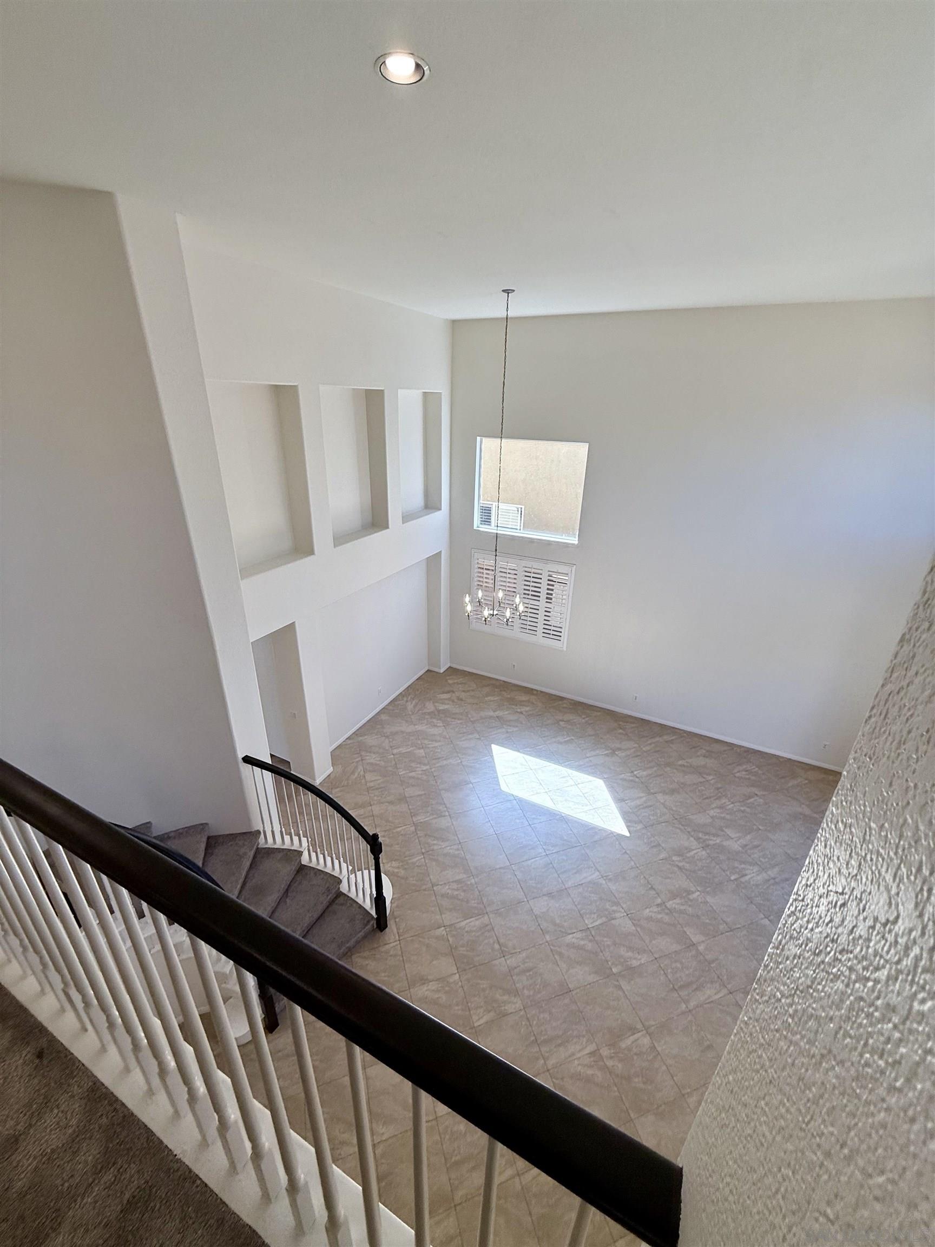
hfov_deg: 85.7
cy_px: 624
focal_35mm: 14
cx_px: 468
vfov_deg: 102.1
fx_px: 504
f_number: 2.2
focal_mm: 2.22
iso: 64
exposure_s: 1/239
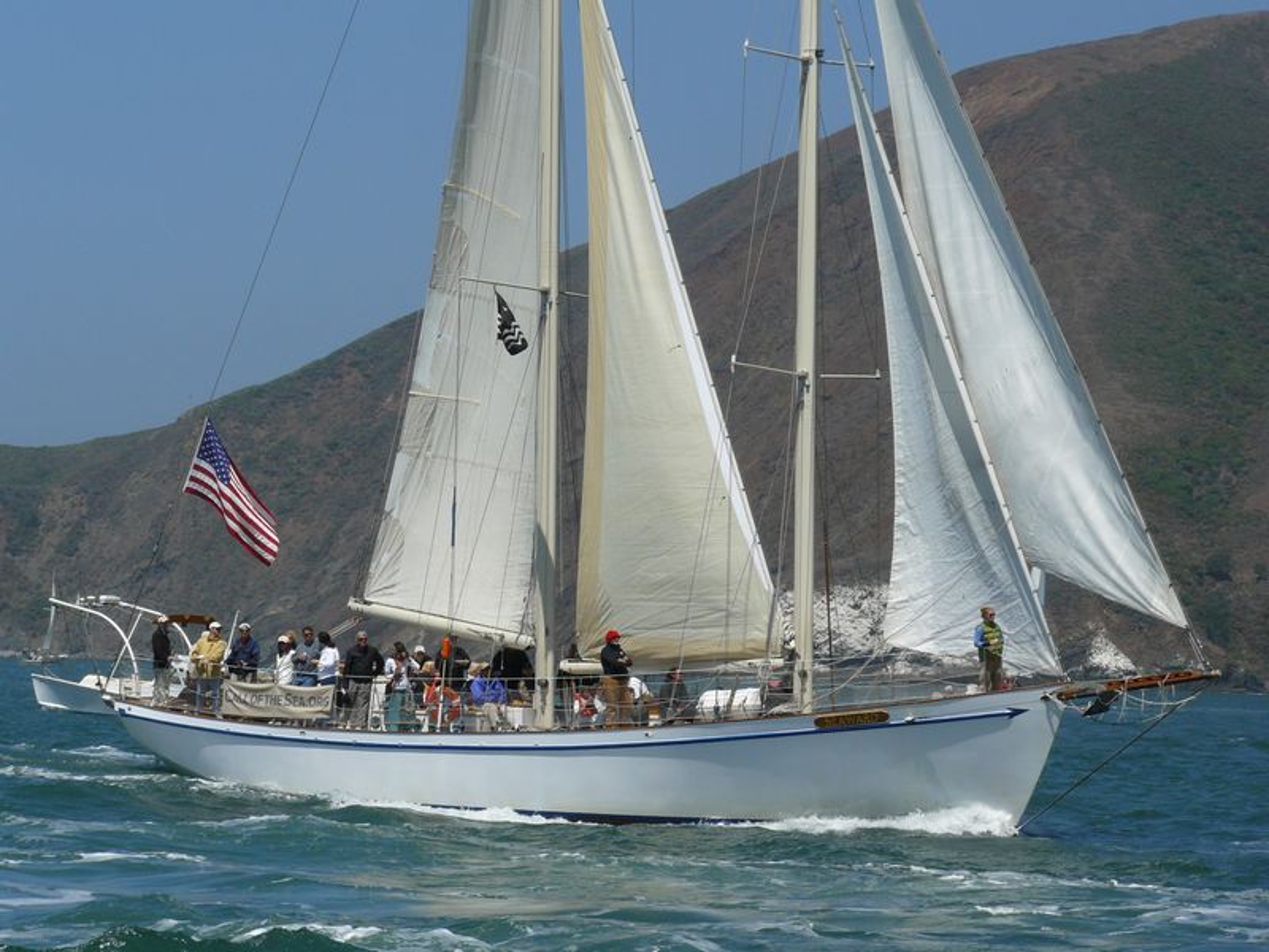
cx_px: 634
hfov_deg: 12.6
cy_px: 476
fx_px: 5756
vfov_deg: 9.5
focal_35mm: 157
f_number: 5.6
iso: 100
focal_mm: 26.2
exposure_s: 1/800
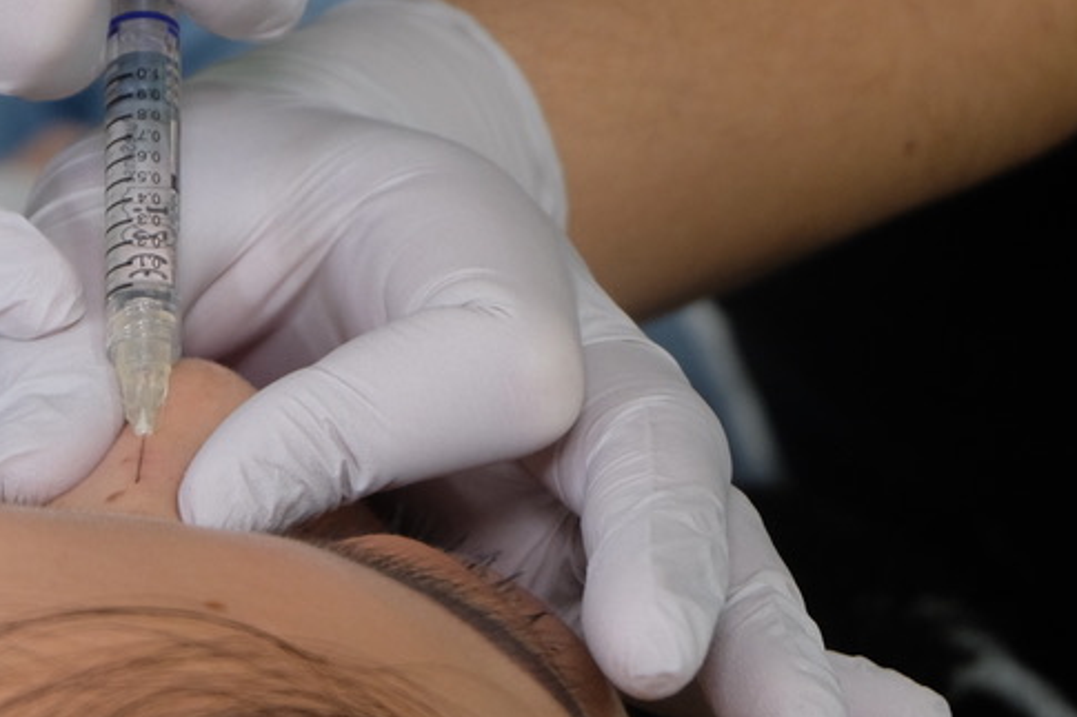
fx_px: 5024
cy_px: 215
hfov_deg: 12.1
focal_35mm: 168
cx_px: 16
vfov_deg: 8.2
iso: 800
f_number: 5.6
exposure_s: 1/52
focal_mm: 50
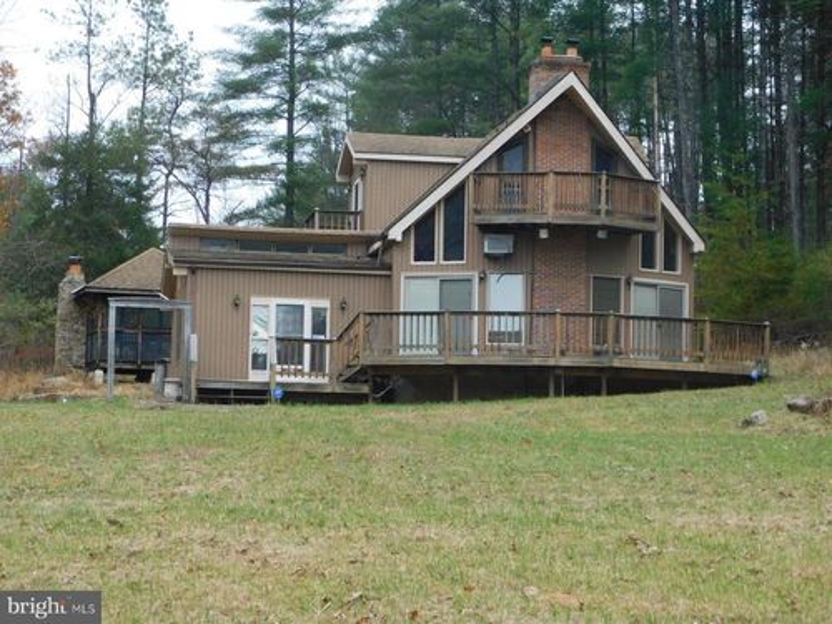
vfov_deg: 18.4
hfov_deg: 24.4
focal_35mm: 80
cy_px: 312
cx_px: 416
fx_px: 1923
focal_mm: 14.2
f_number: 4.4
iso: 125
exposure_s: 1/125
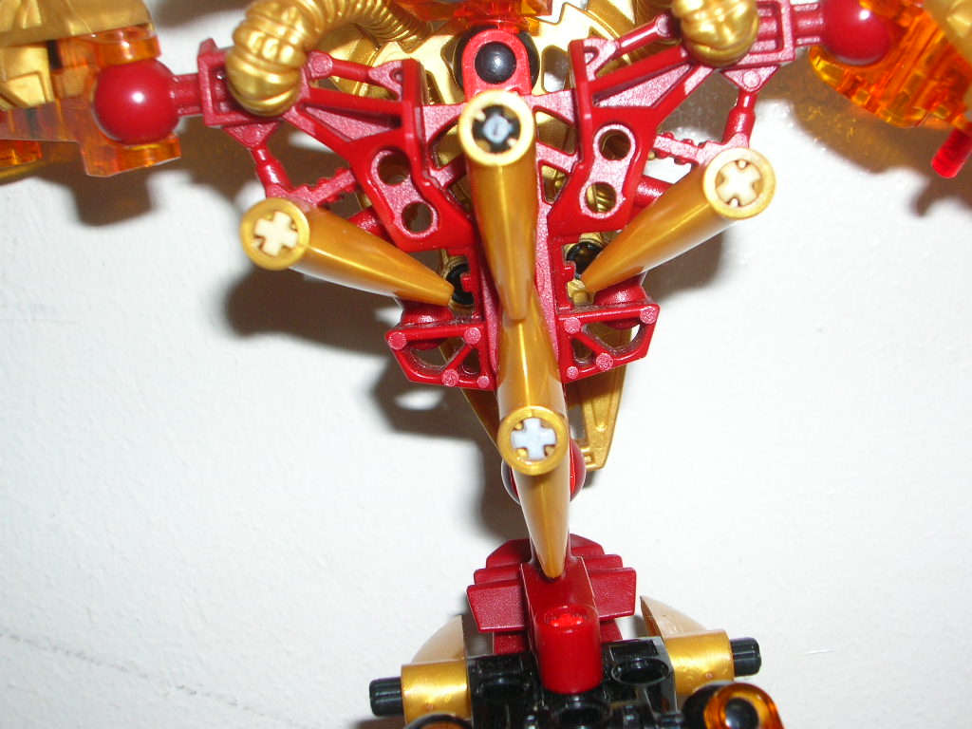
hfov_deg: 35.5
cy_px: 364
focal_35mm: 54
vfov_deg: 27.0
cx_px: 486
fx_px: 1516
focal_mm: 9.1
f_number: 3.4
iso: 50
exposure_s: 1/60.1
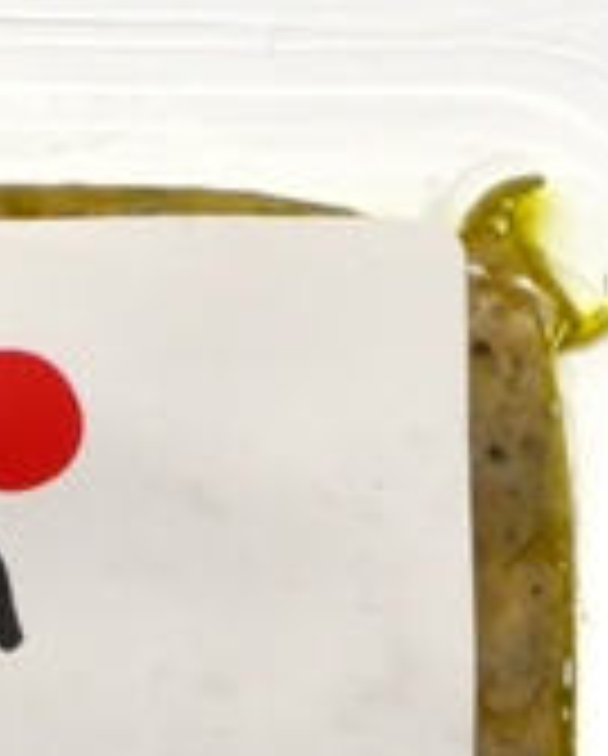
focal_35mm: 335
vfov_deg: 5.7
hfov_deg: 4.6
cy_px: 1174
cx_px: -250
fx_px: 7515
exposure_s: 1/40
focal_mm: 34
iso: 800
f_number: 16
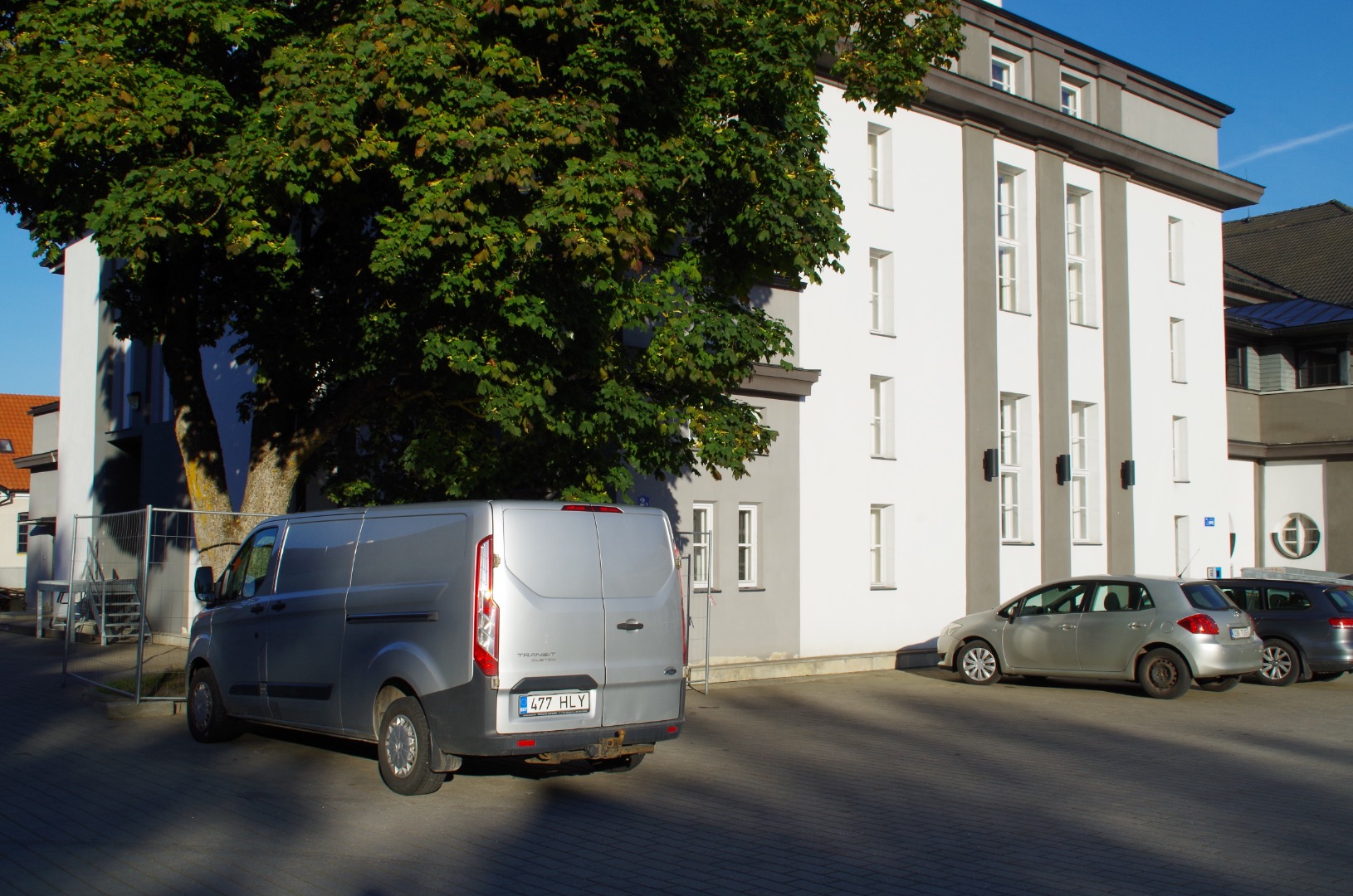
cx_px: 676
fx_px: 1350
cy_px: 448
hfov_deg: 53.2
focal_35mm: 36
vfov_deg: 36.7
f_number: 14
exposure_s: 1/160
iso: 200
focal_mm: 24
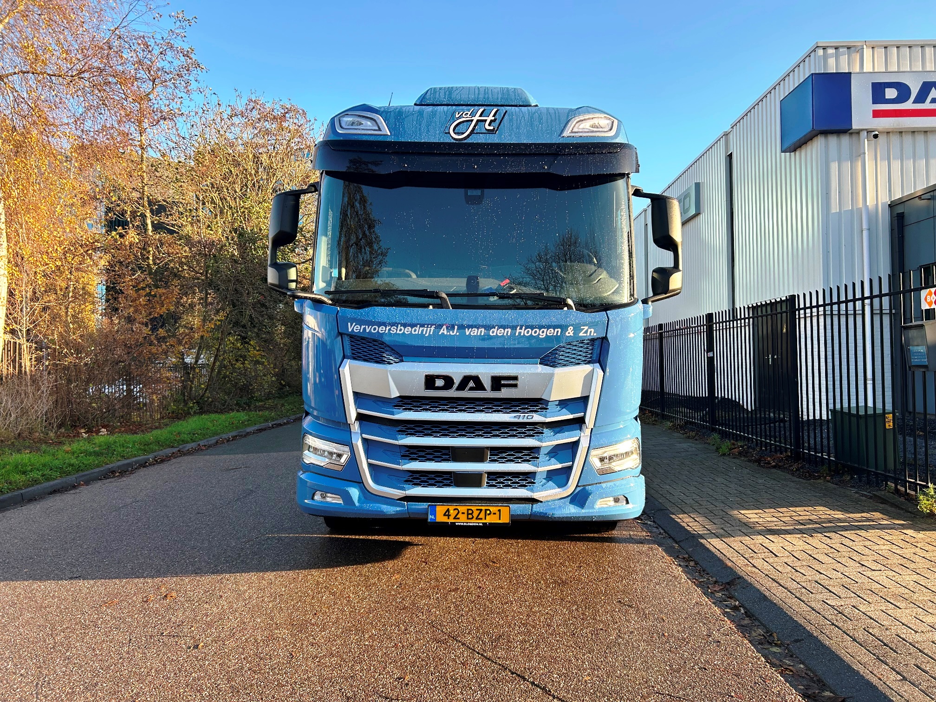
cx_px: 468
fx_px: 703
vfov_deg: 53.1
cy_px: 351
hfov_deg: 67.3
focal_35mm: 26
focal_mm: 5.7
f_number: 1.5
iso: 50
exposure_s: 1/617
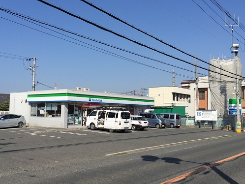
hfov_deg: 48.9
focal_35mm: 38
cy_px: 97
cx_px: 109
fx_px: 269
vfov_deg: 37.7
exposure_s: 1/3049
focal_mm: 4.15
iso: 32
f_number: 2.2
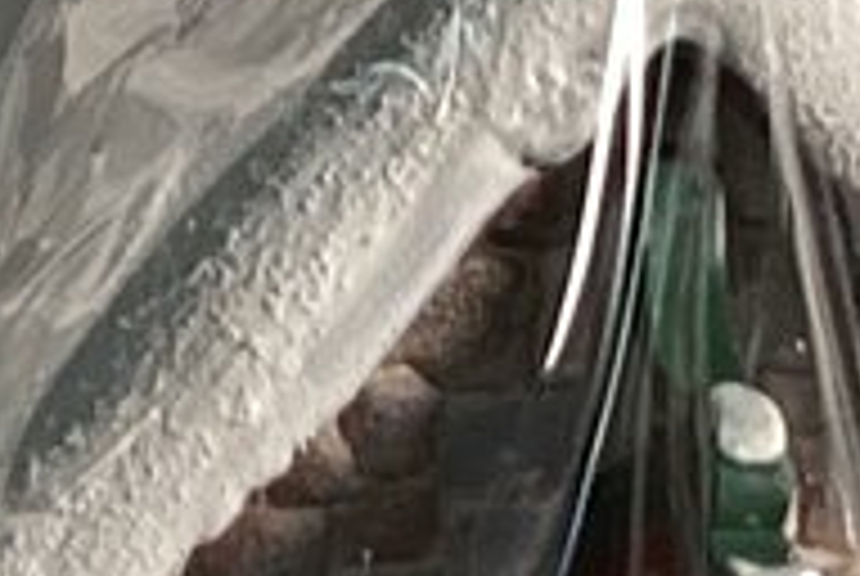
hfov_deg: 8.0
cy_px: 1406
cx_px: -250
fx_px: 6101
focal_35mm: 255
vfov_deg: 5.2
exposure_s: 1/60
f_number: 2.4
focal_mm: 3.3
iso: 100
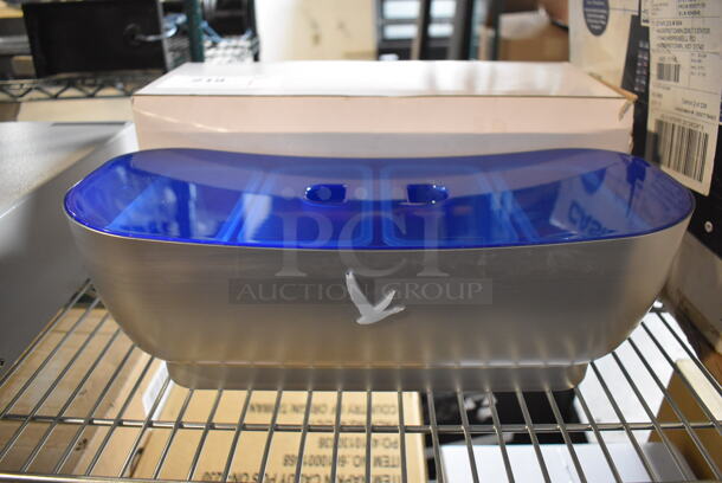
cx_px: 361
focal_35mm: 27
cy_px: 242
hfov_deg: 67.3
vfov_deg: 48.0
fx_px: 542
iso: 2500
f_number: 3.5
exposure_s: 1/125
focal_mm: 18
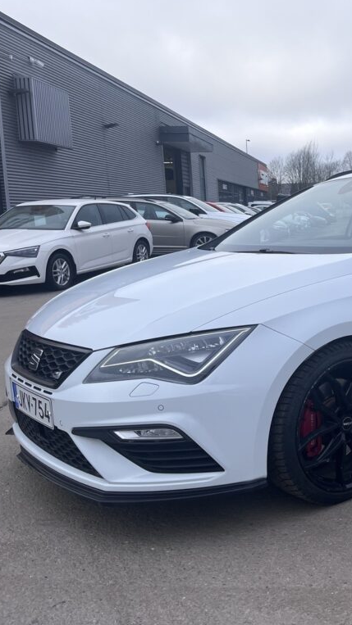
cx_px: 383
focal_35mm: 38
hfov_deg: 28.4
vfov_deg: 52.8
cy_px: 311
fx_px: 631
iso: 50
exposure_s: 1/1129
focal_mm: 5.1
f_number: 1.6
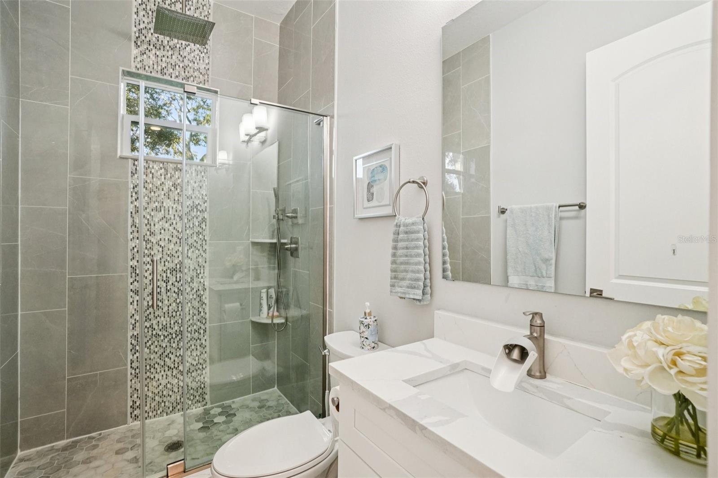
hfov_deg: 100.4
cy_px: 239
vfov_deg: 77.3
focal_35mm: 15
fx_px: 299
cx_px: 359
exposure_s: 1/30
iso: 800
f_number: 8
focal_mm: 10
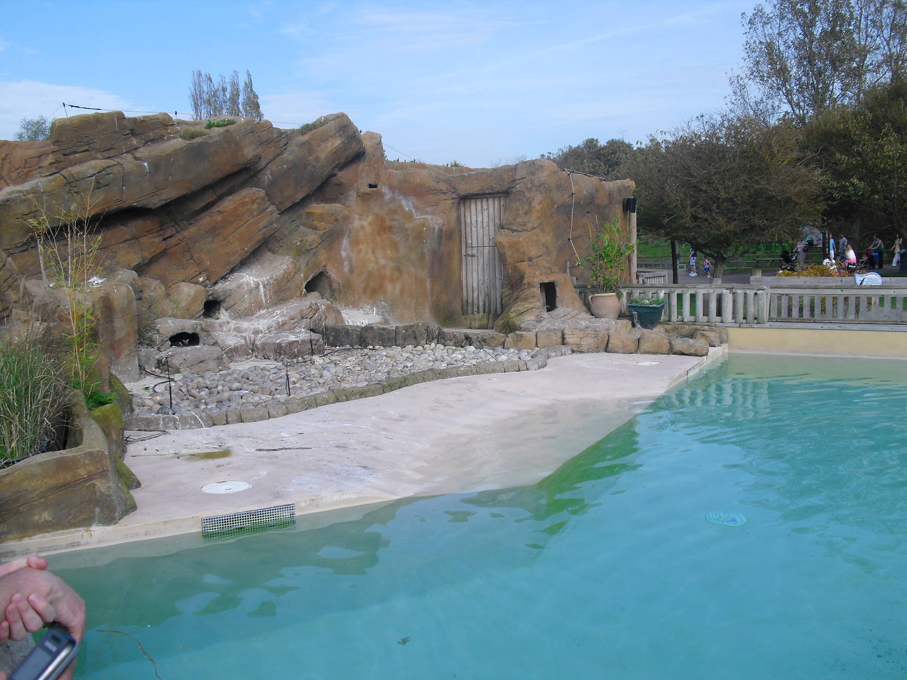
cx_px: 454
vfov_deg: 39.7
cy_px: 340
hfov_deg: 51.4
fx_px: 943
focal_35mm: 36
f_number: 7.8
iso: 64
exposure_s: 1/100
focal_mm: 6.3
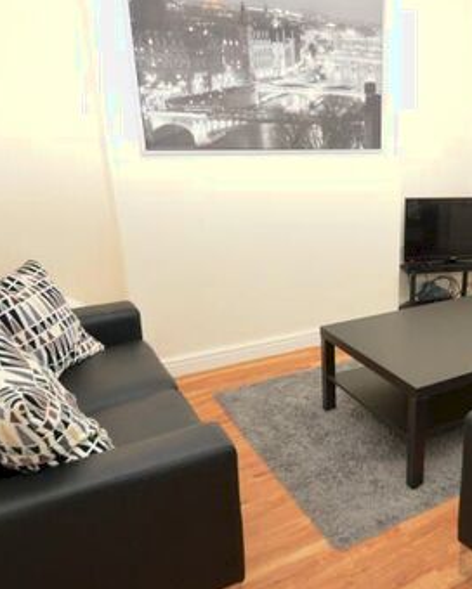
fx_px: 506
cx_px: 403
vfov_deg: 60.4
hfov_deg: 46.3
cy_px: 303
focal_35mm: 29
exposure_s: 1/60
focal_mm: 10
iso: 2000
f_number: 3.5
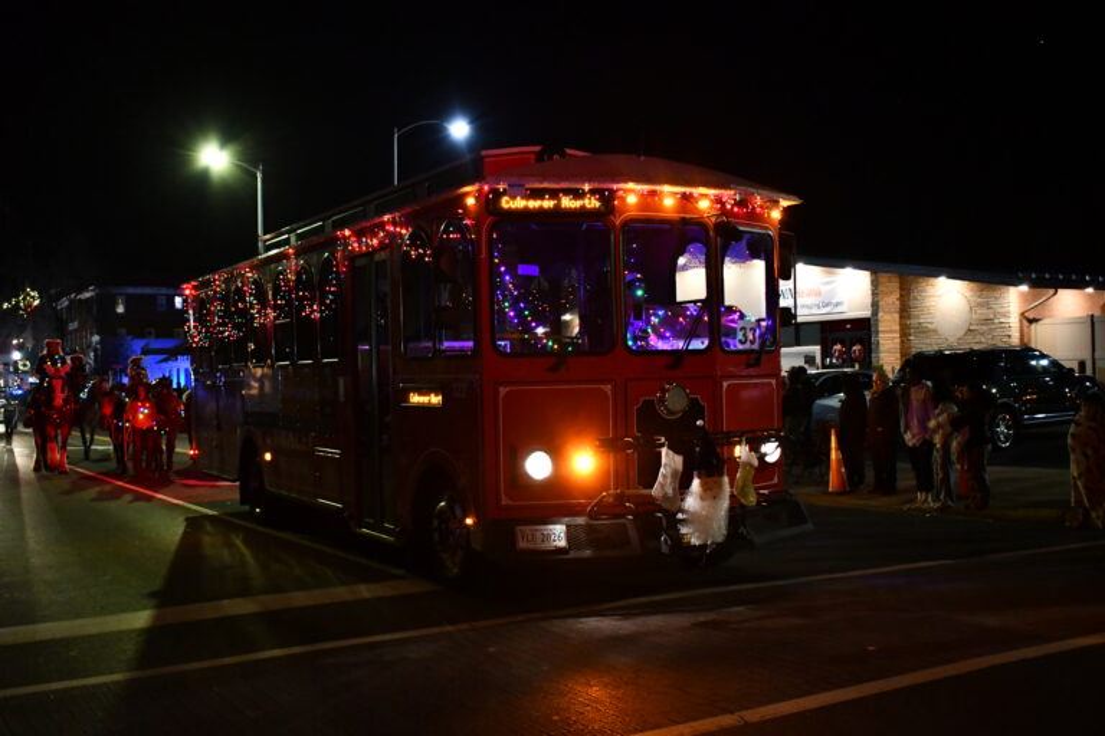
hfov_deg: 51.9
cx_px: 552
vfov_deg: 35.9
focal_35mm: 37
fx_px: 1136
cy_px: 368
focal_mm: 25
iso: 8000
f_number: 4
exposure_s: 1/60
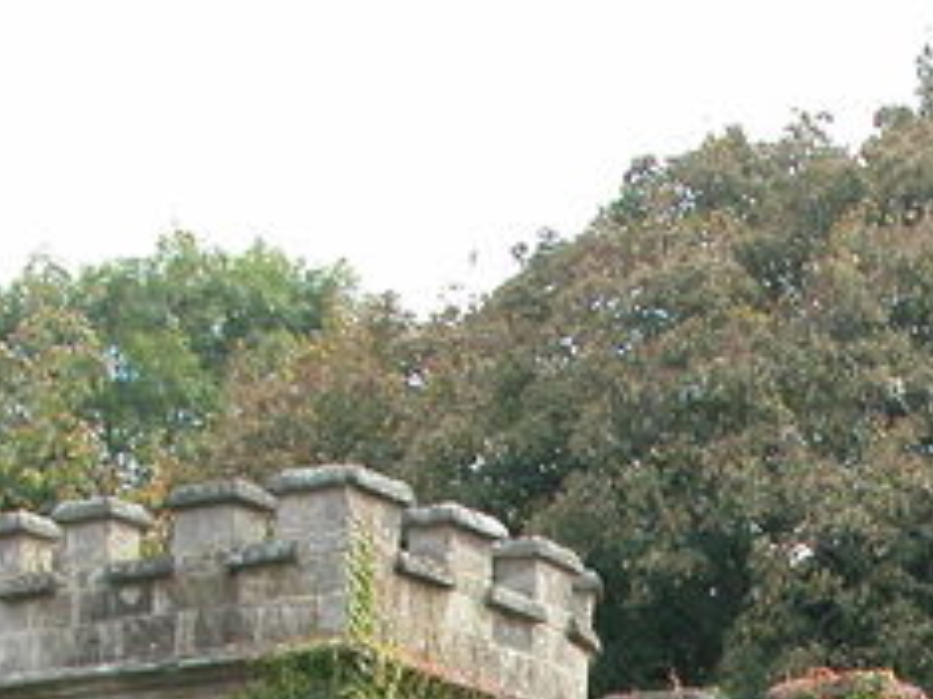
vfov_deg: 11.9
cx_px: 945
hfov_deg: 16.2
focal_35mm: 119
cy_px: 1064
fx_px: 3206
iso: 100
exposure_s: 1/82
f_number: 3.5
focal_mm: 8.9
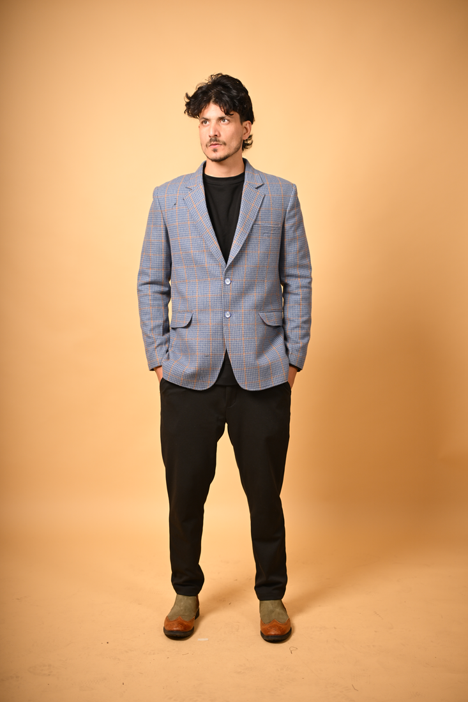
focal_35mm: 50
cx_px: 234
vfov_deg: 39.6
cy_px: 351
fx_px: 975
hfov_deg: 27.0
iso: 250
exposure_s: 1/1000
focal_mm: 50
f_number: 2.2
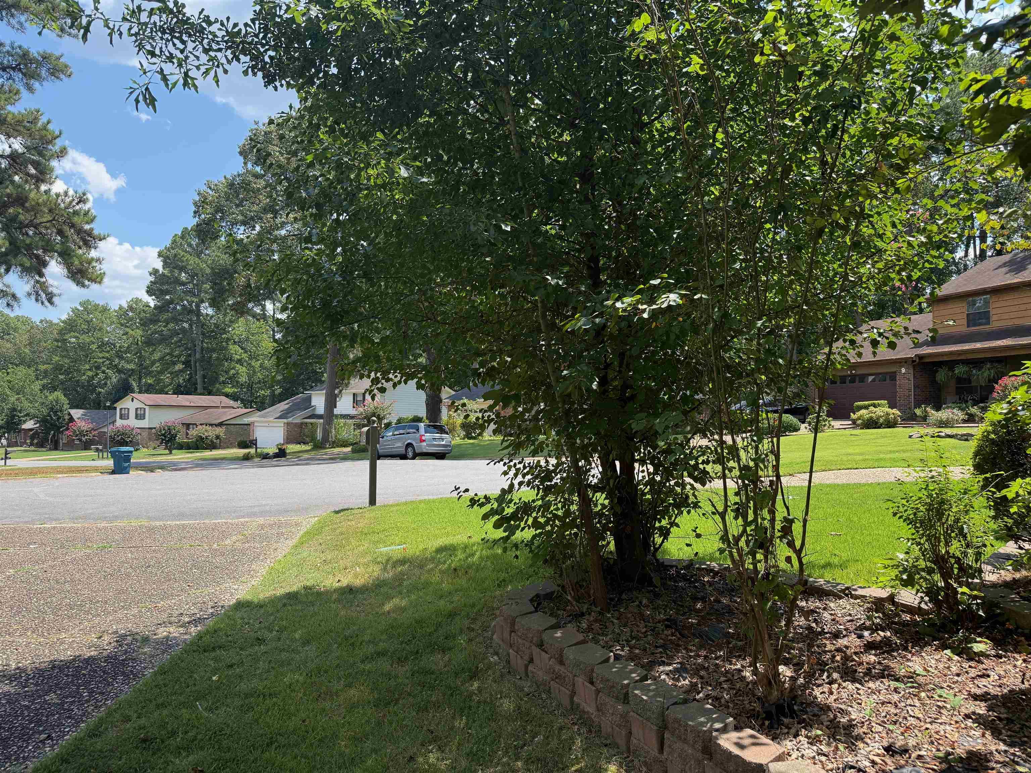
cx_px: 516
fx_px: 715
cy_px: 386
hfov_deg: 71.6
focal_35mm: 24
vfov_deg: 56.8
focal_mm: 6.76
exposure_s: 1/1618
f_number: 1.78
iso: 100
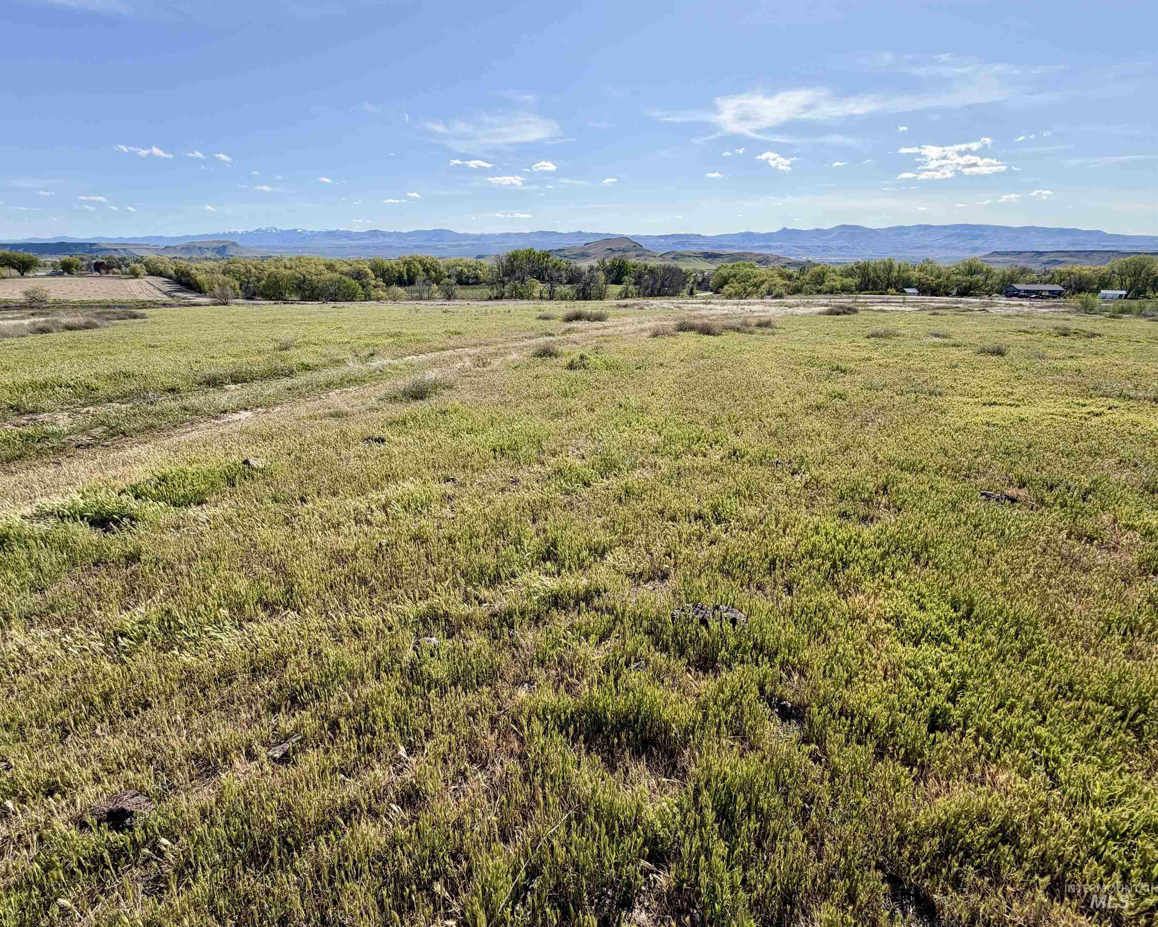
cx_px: 525
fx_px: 514
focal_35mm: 15
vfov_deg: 84.0
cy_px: 455
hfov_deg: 96.5
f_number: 2.2
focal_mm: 2.22
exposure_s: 1/1001
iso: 20
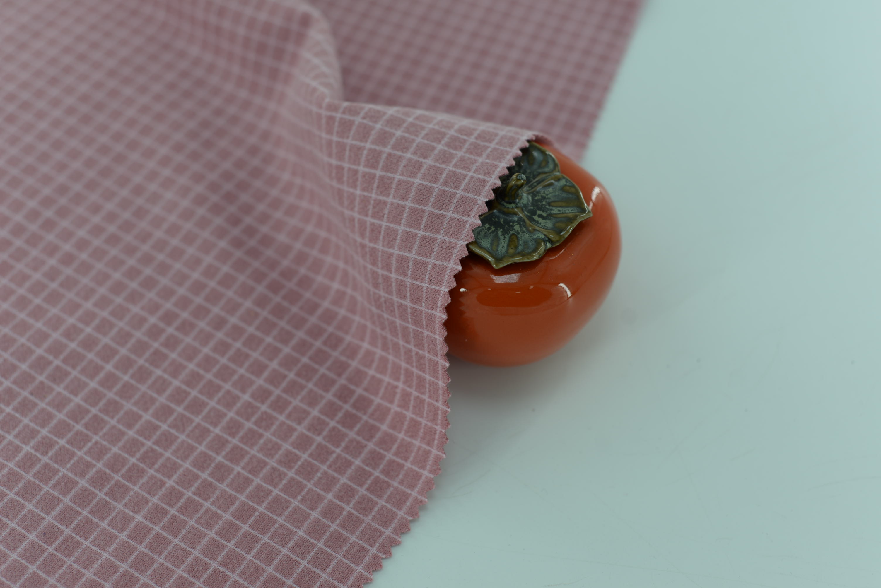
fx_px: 1224
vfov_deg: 27.0
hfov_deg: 39.6
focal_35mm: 50
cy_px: 294
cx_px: 440
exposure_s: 1/250
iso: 100
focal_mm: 50
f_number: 3.5
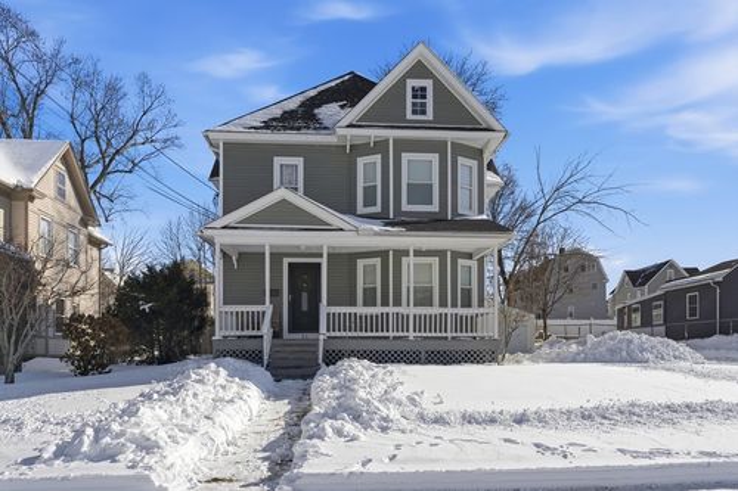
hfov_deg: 73.8
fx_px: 492
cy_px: 246
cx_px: 369
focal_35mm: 24
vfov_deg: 53.1
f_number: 10
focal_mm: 24
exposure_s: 1/1600
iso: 160
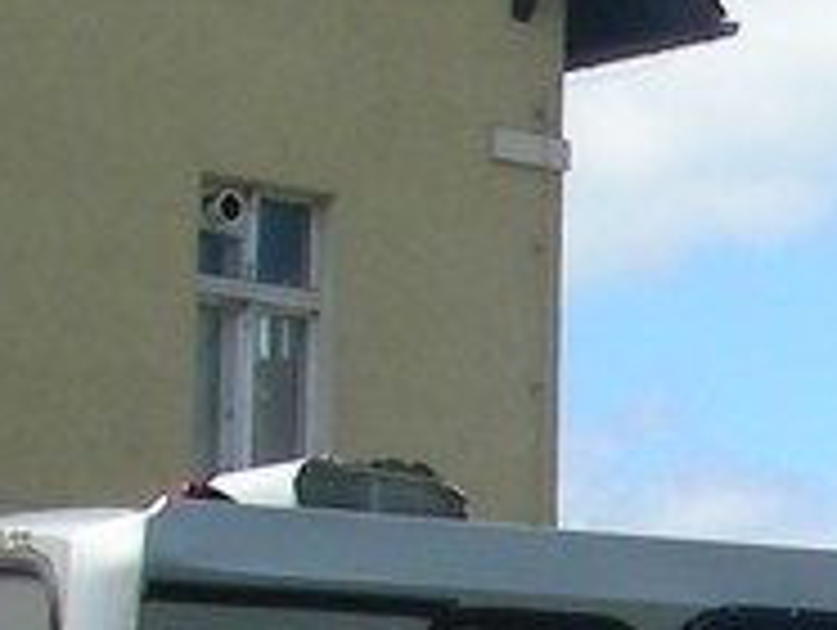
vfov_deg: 7.0
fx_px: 5060
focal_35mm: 209
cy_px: 954
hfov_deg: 8.9
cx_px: 1724
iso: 50
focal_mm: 6.3
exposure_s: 1/382
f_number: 5.6
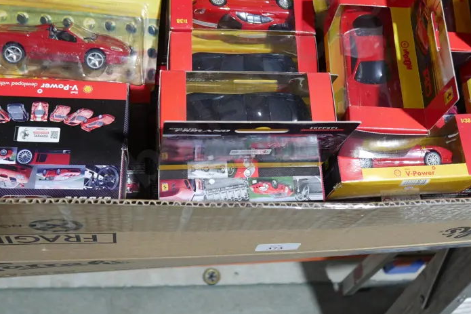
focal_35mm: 46
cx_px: 285
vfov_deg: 28.6
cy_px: 63
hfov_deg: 42.5
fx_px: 602
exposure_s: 1/60
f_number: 3.6
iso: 500
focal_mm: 15
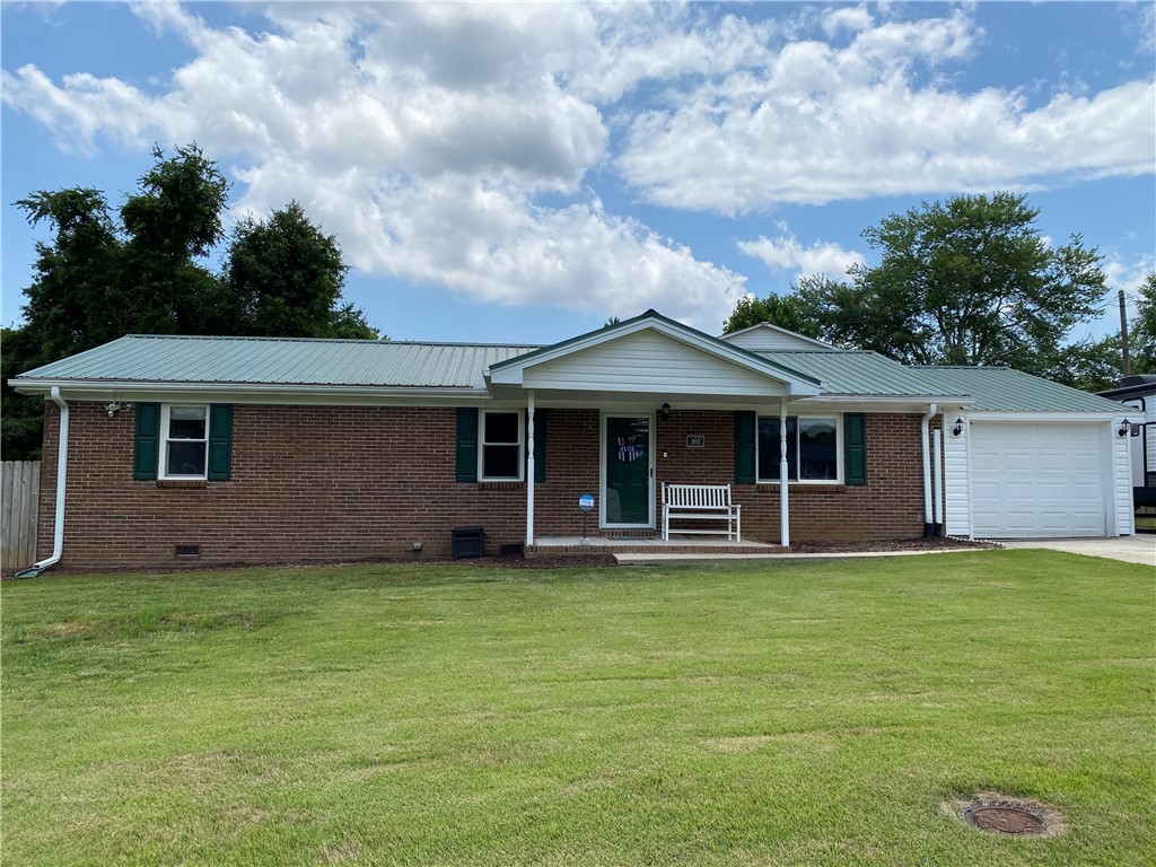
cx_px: 578
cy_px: 434
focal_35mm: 26
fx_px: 868
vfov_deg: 53.1
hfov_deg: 67.3
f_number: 1.8
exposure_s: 1/4444
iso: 32
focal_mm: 4.25
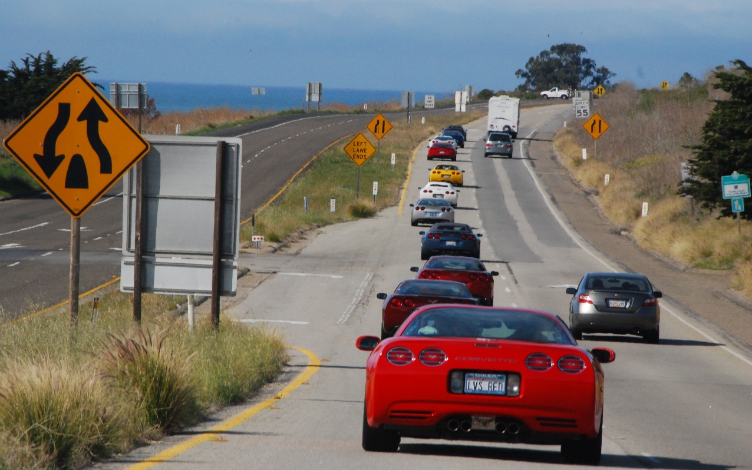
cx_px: 376
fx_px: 5350
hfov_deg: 8.0
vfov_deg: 5.0
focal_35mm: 261
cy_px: 224
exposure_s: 1/800
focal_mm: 170
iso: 800
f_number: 13
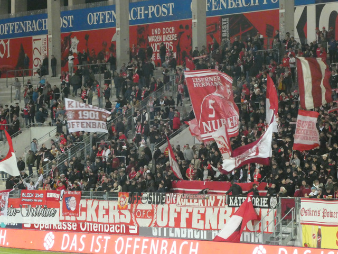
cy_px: 127
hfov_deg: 12.3
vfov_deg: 9.3
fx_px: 1562
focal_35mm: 160
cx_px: 169
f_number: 5.5
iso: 1600
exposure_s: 1/80
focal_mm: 28.7
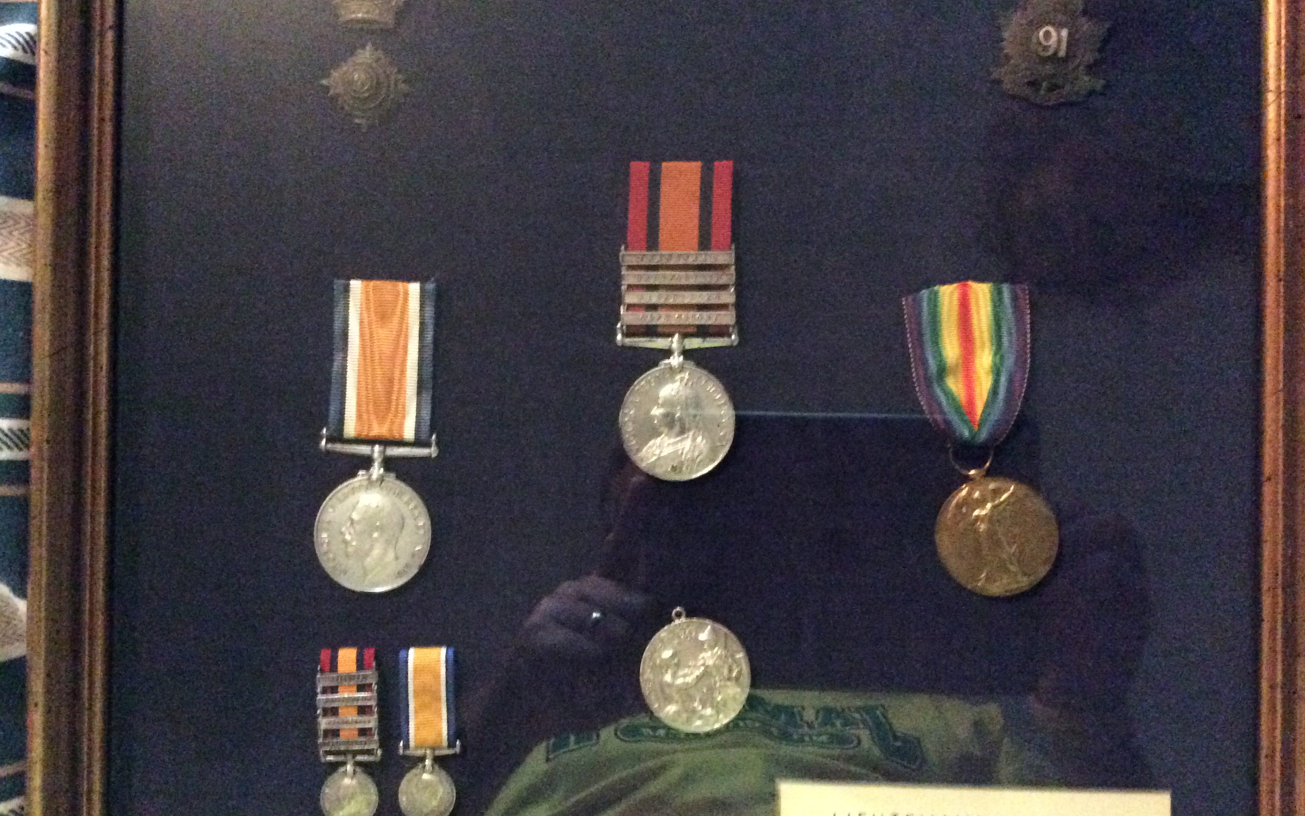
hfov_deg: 56.7
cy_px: 415
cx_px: 651
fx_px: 1209
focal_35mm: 34
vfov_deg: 37.3
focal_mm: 3.3
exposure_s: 1/15
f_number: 2.4
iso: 800
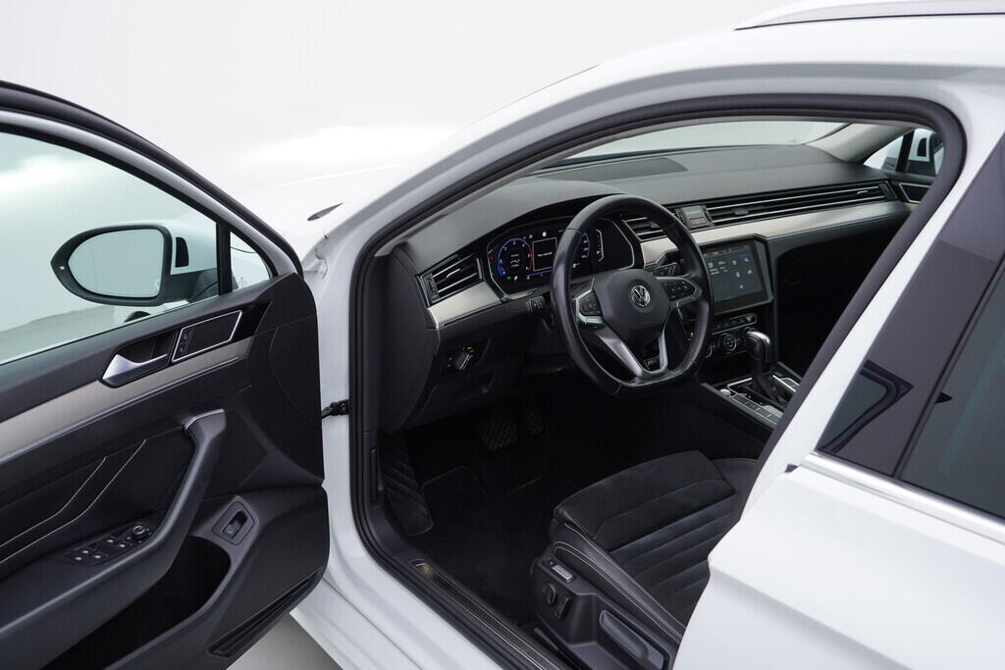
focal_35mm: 36
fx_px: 1005
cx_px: 502
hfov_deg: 53.1
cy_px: 335
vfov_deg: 36.9
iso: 125
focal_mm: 24
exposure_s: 1/60
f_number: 4
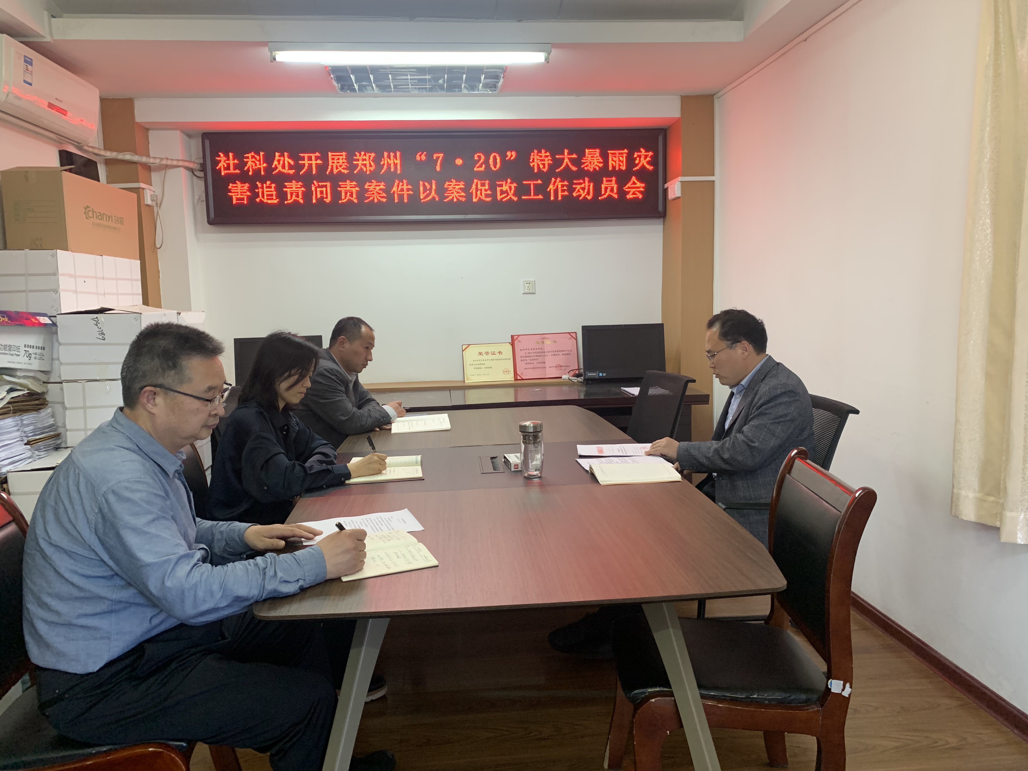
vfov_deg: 53.1
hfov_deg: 67.3
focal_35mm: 26
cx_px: 514
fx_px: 772
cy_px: 386
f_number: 1.8
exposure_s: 1/50
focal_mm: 4.25
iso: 160
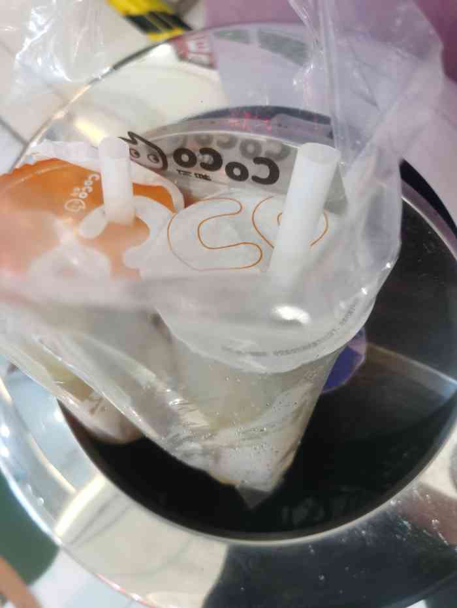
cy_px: 304
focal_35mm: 27
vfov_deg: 65.3
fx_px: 475
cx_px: 228
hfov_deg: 51.4
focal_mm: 5.56
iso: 160
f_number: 1.6
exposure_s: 1/50
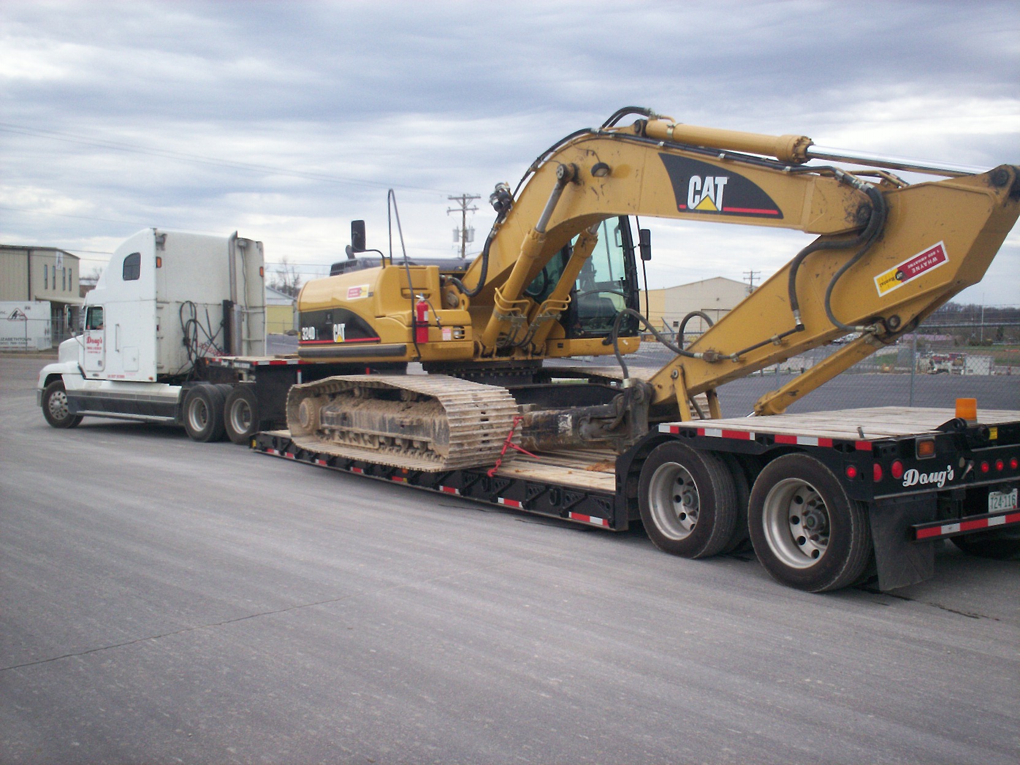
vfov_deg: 39.7
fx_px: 1061
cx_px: 510
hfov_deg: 51.4
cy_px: 382
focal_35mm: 36
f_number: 4.5
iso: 100
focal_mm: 6
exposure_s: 1/350
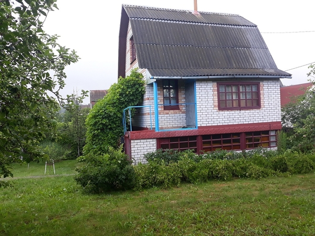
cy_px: 118
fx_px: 246
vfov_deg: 51.4
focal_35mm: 27
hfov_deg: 65.3
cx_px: 158
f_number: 1.7
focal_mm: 3.71
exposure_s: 1/149
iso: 40
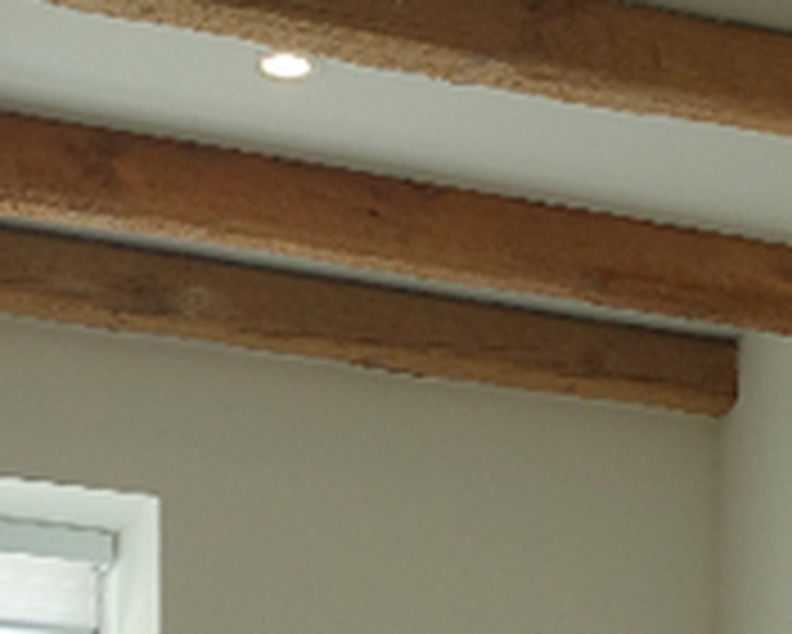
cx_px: 562
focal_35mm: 115
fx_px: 2697
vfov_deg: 11.9
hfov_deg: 16.6
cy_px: 1272
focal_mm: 8.8
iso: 125
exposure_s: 1/100
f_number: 4
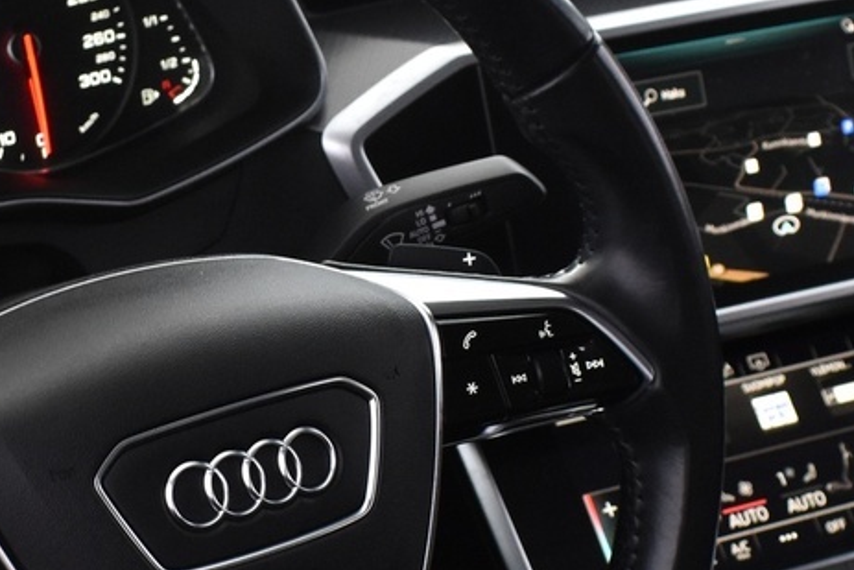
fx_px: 2491
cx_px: 256
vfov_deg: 12.9
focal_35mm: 105
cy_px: 539
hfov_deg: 19.4
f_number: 5
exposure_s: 1/13
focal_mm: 20
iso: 1250
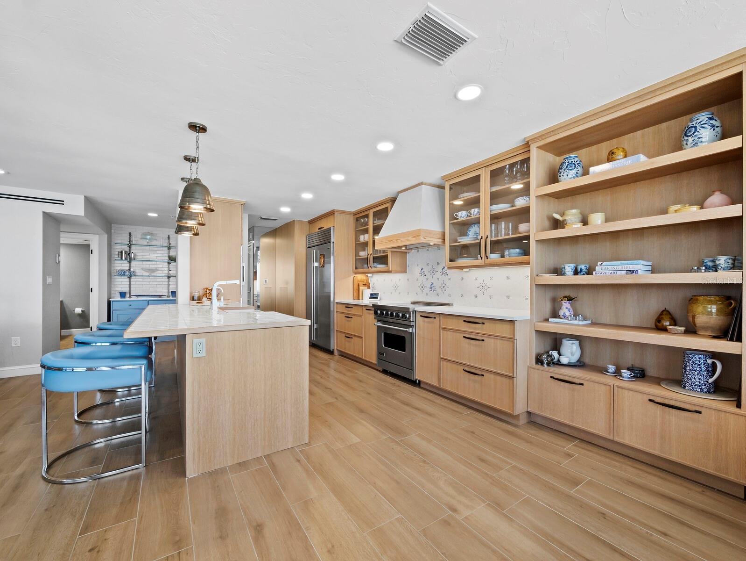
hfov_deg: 102.0
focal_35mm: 14
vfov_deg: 85.7
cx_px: 373
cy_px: 280
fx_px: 302
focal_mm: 7
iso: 400
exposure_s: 1/4
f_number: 13
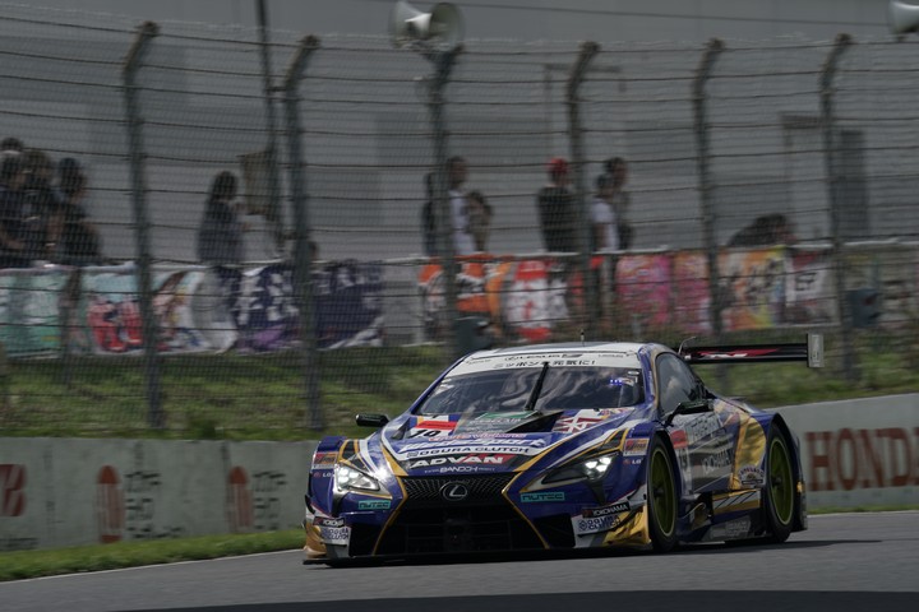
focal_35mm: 600
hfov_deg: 3.4
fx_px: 15315
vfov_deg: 2.3
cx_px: 460
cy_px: 306
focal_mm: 600
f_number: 16
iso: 200
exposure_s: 1/400
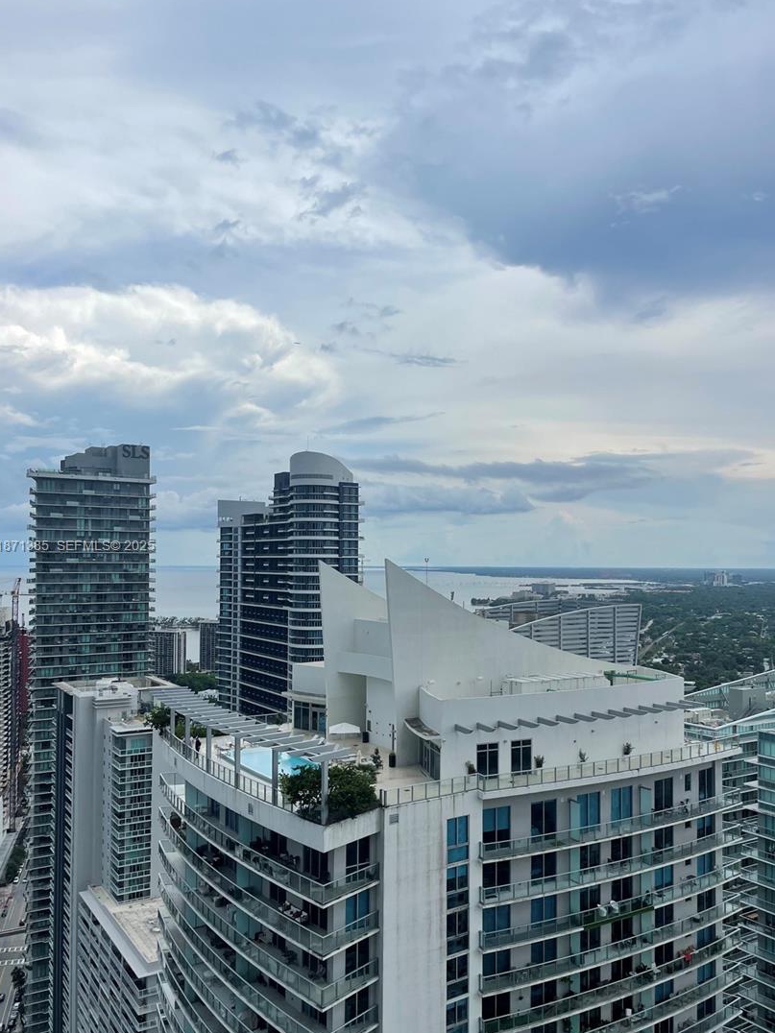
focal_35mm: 29
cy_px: 547
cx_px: 409
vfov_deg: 61.6
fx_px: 866
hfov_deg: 48.2
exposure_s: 1/4292
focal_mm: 4.2
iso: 32
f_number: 1.6
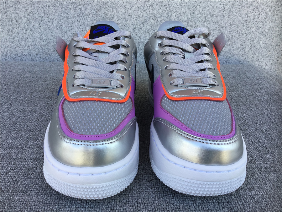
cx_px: 141
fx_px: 253
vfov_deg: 45.4
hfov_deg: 58.4
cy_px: 106
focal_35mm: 31
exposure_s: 1/126
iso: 25
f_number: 2.4
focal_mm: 3.3
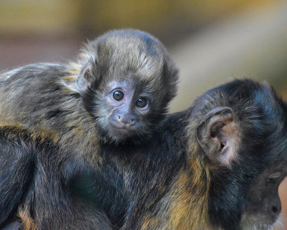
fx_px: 2319
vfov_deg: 5.7
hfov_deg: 7.1
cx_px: 135
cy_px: 117
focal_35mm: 273
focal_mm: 150
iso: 3200
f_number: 4.5
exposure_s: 1/1250
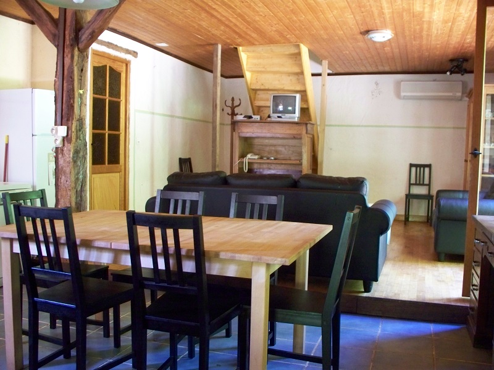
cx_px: 247
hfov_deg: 51.4
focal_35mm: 36
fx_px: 514
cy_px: 185
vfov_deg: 39.7
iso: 400
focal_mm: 7.54
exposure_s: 1/8
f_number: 2.8
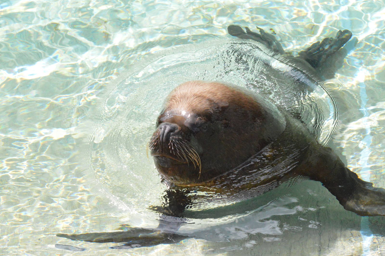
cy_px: 128
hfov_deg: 15.9
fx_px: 1378
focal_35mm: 129
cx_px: 192
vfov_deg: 10.6
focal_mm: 86
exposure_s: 1/4000
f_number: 11
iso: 6400
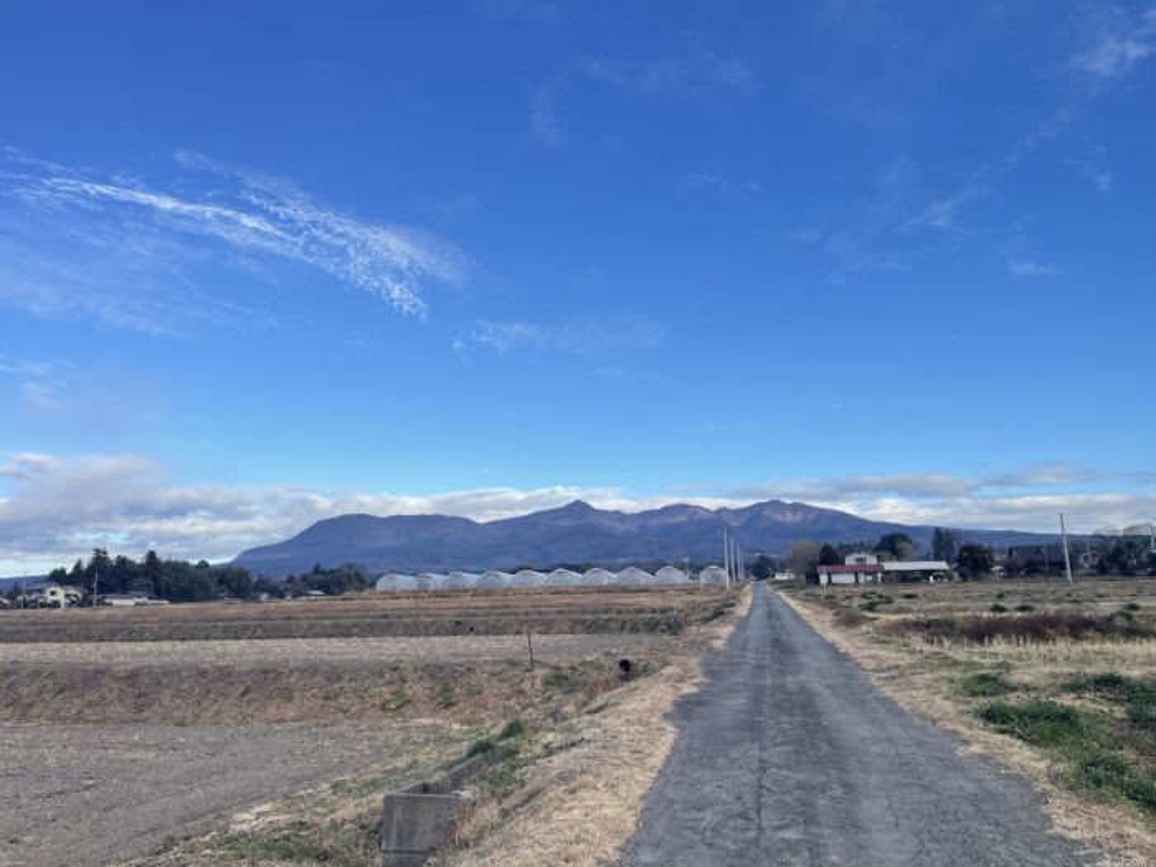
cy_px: 434
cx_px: 578
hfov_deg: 69.4
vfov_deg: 54.9
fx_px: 835
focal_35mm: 25
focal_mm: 5.1
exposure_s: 1/1309
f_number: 1.6
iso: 32
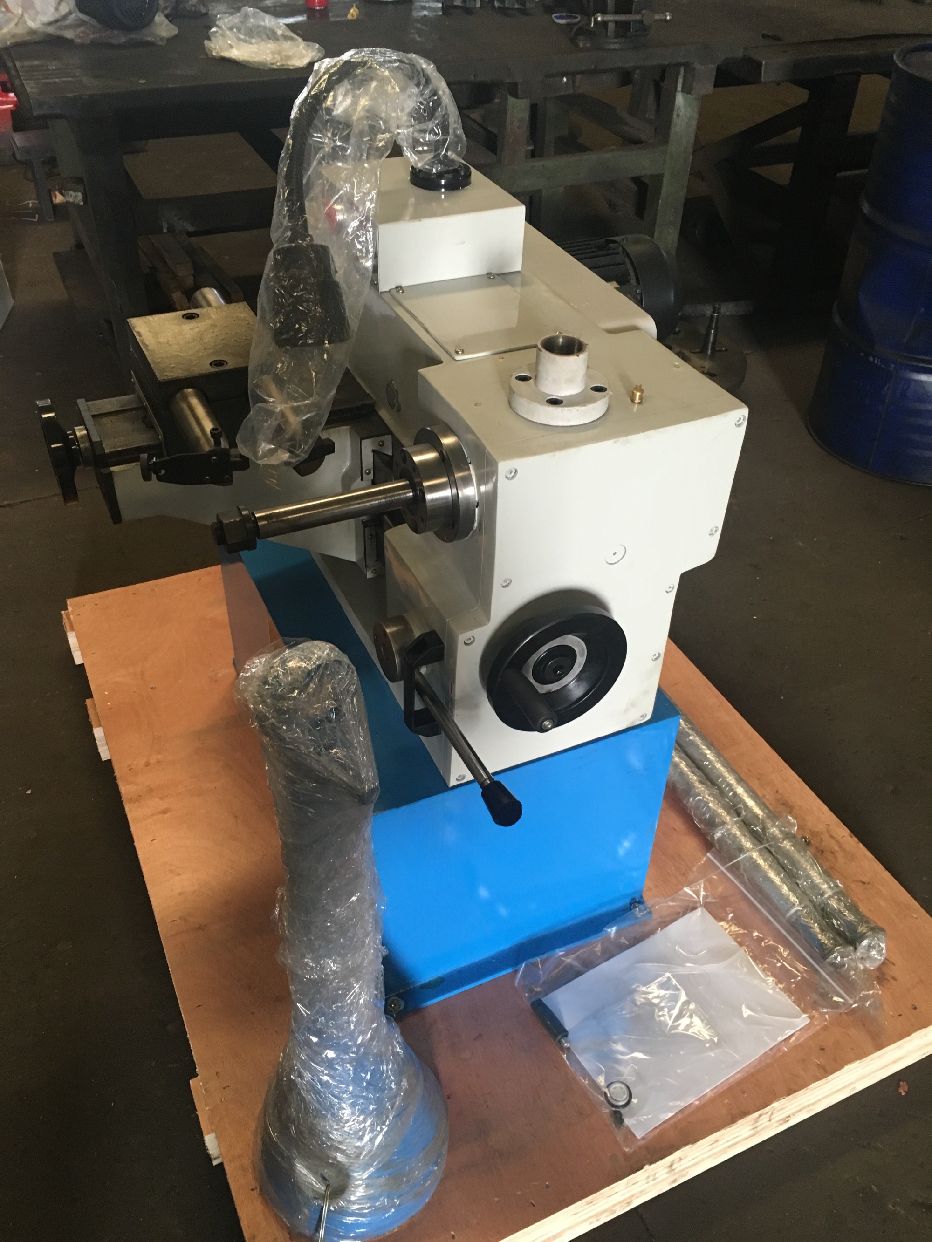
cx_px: 466
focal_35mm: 29
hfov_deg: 48.2
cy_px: 621
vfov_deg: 61.7
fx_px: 1041
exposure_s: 1/33
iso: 160
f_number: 2.2
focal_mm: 4.15
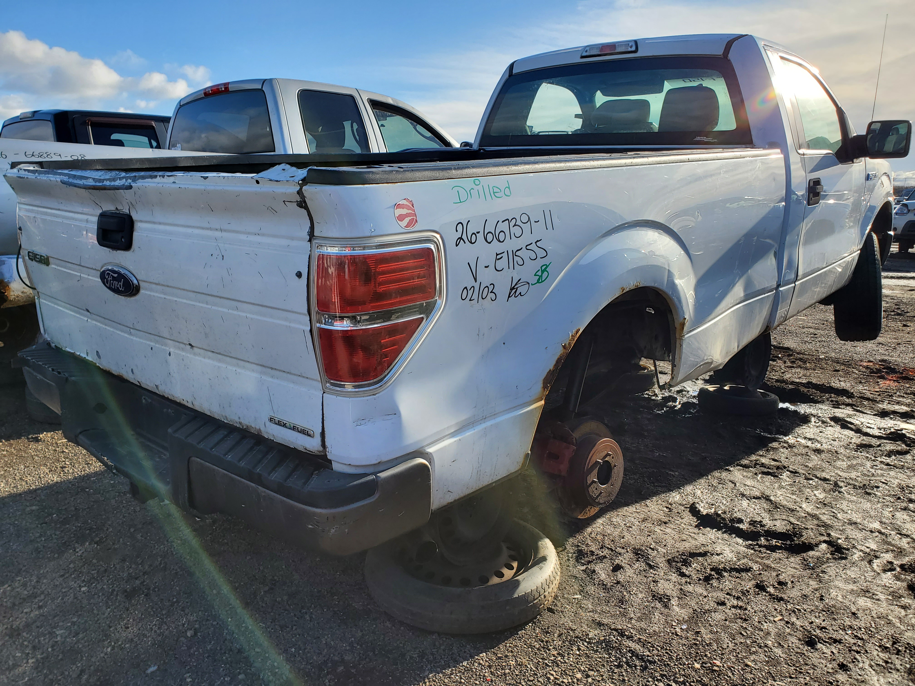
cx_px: 458
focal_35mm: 26
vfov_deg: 53.1
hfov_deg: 67.3
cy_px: 343
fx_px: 687
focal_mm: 4.3
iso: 50
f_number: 2.4
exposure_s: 1/1041
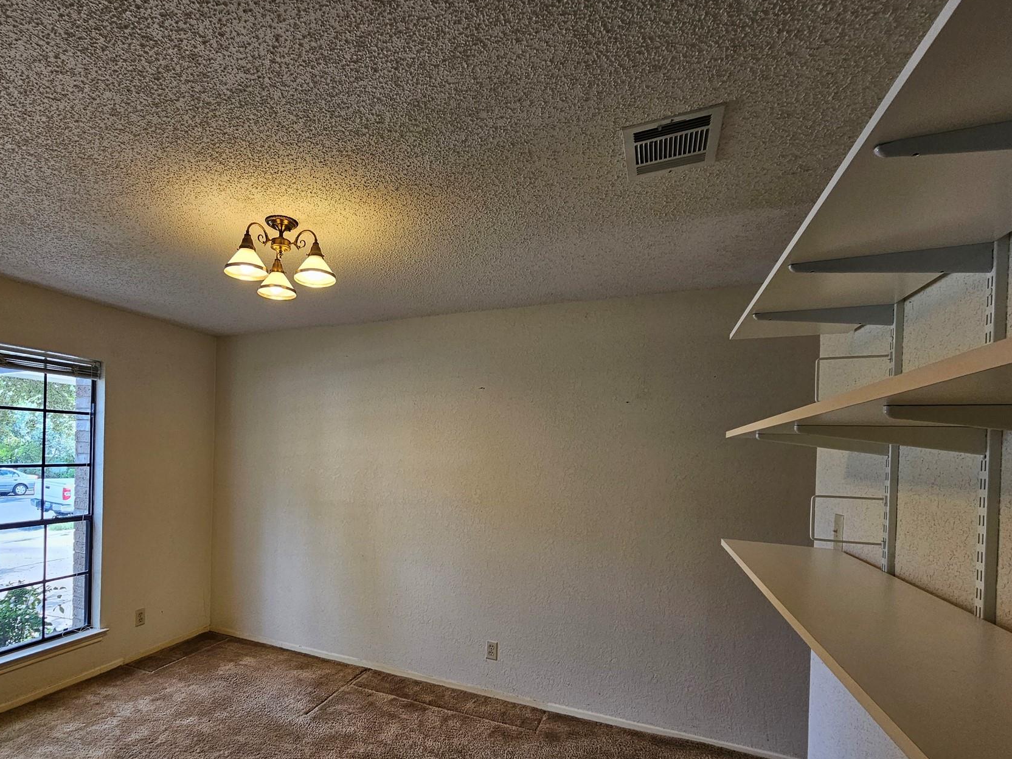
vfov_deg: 77.1
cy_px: 459
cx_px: 393
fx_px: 468
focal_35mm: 16
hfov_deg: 93.0
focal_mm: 2.2
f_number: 2.2
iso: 80
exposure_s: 1/60
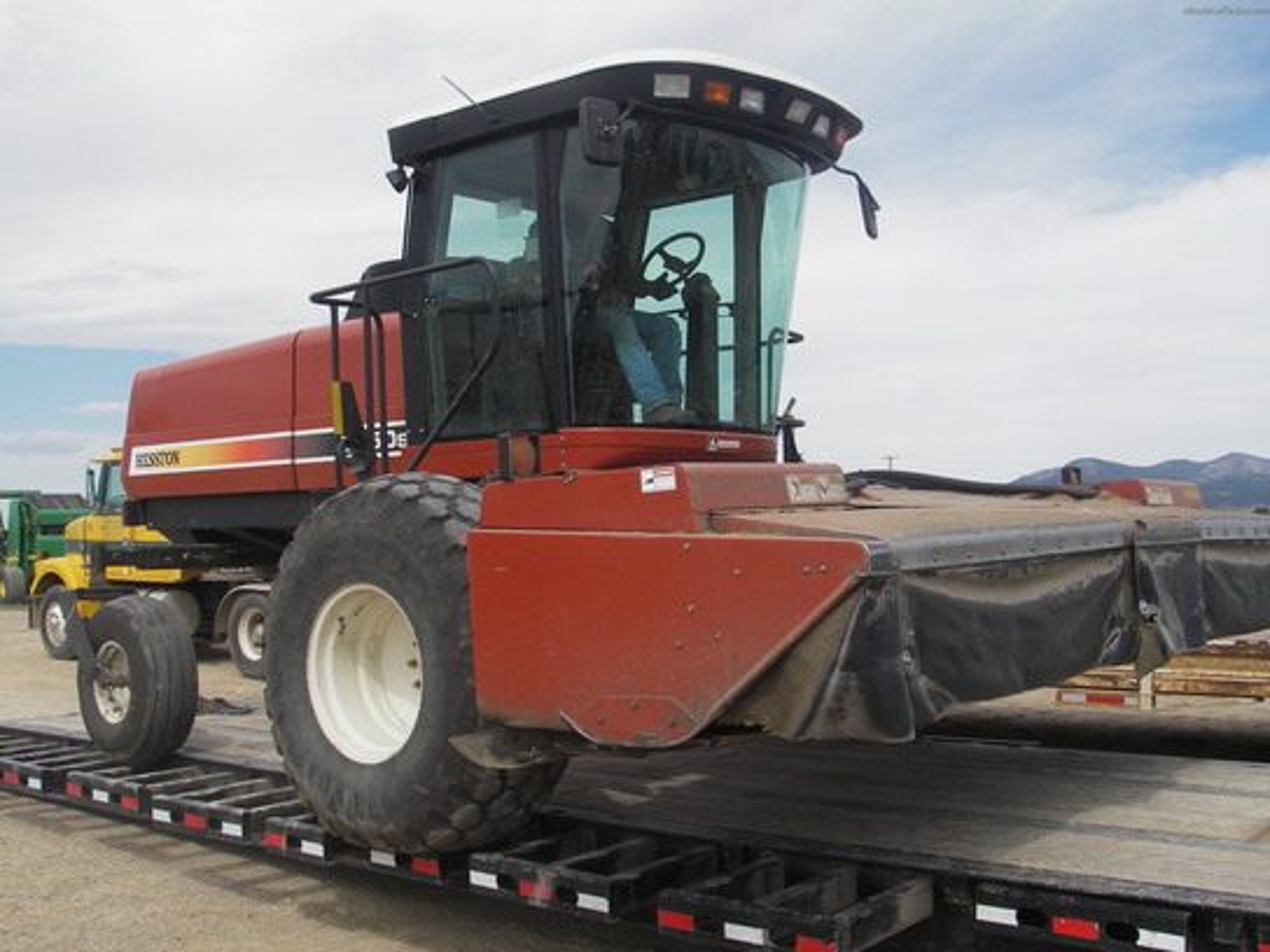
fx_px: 1394
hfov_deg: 49.0
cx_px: 635
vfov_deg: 37.7
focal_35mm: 38
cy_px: 476
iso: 50
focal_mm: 6.3
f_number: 6.6
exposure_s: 1/200
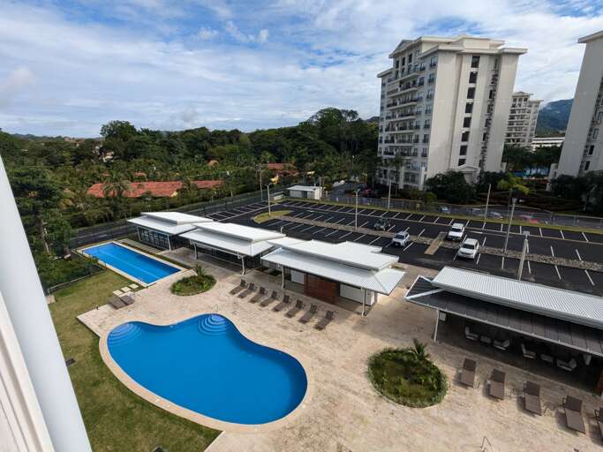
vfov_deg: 78.1
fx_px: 279
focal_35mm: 16
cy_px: 226
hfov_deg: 94.5
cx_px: 302
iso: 50
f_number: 2.2
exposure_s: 1/1927
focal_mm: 2.35
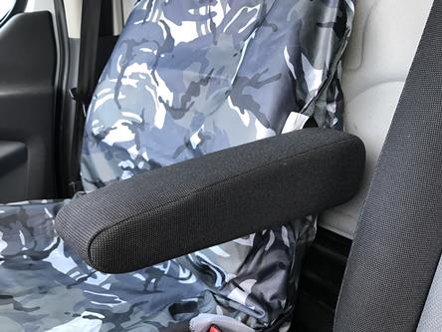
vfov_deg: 49.7
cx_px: 221
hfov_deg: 63.4
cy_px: 166
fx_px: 358
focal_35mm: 28
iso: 32
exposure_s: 1/24
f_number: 1.8
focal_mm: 3.99
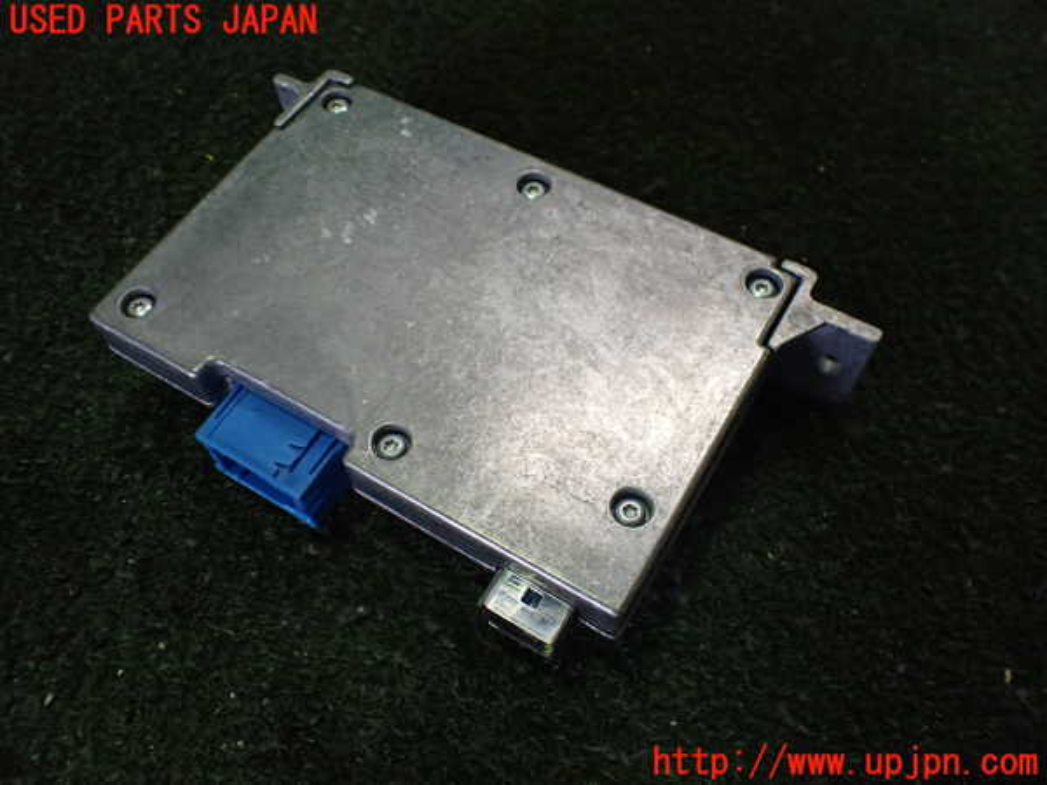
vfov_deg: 46.8
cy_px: 392
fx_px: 907
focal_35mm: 30
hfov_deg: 60.0
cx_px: 524
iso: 500
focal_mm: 5.4
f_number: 2.3
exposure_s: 1/125
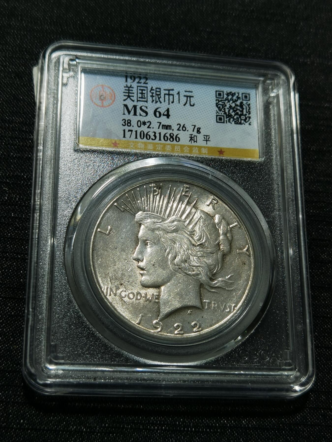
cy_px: 221
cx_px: 166
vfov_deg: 33.2
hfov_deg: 25.2
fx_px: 742
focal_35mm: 58
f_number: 1.9
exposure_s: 1/113
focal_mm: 6.67
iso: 50
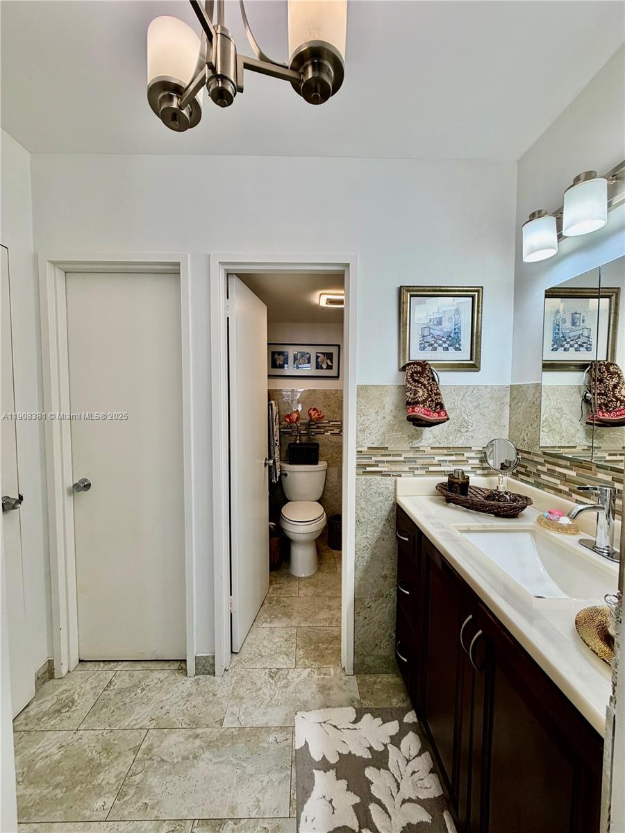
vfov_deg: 102.1
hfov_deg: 85.7
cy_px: 416
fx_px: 337
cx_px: 312
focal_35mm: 14
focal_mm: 2.22
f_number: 2.2
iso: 100
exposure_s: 1/120
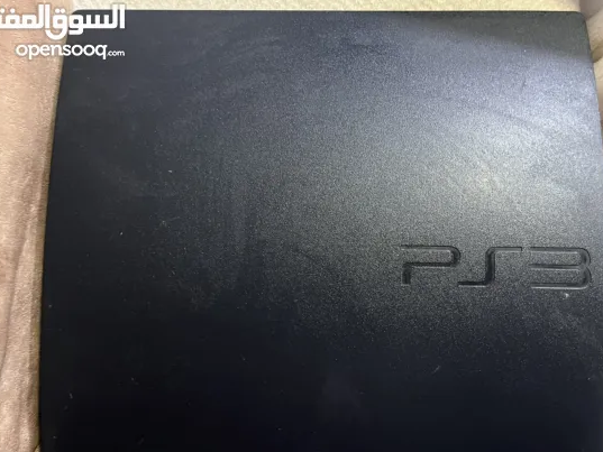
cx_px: 293
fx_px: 540
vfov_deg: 45.4
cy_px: 247
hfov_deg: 58.3
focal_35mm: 31
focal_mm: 5.1
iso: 500
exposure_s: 1/25
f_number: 1.6
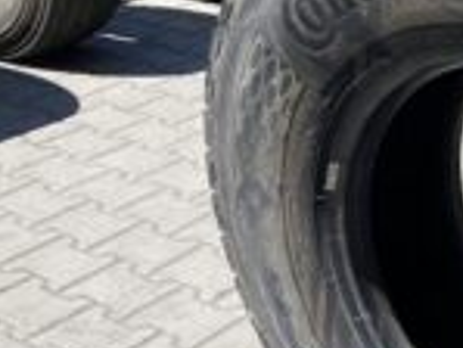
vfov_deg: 19.6
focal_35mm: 75
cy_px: 247
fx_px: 1004
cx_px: 612
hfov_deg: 22.9
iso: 32
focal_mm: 4.25
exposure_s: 1/1218
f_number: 1.8
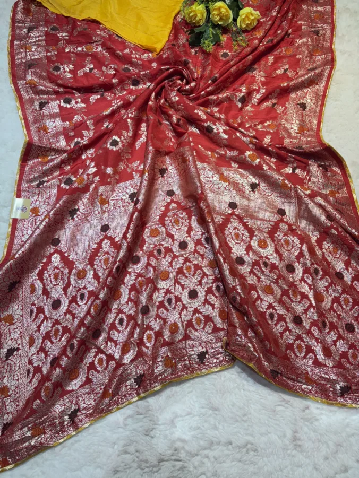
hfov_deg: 53.1
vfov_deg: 67.3
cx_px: 180
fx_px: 359
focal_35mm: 26
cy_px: 239
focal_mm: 5.96
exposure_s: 1/100
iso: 40
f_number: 1.6
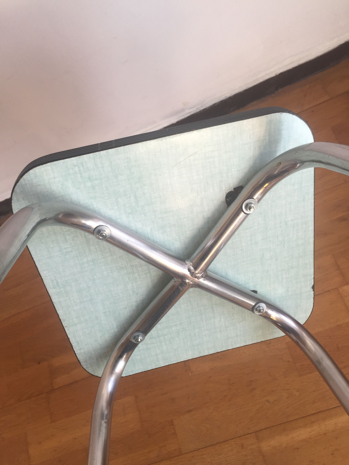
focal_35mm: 29
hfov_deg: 48.2
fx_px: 390
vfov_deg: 61.7
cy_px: 232
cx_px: 174
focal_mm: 4.15
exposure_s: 1/50
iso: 40
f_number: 2.2
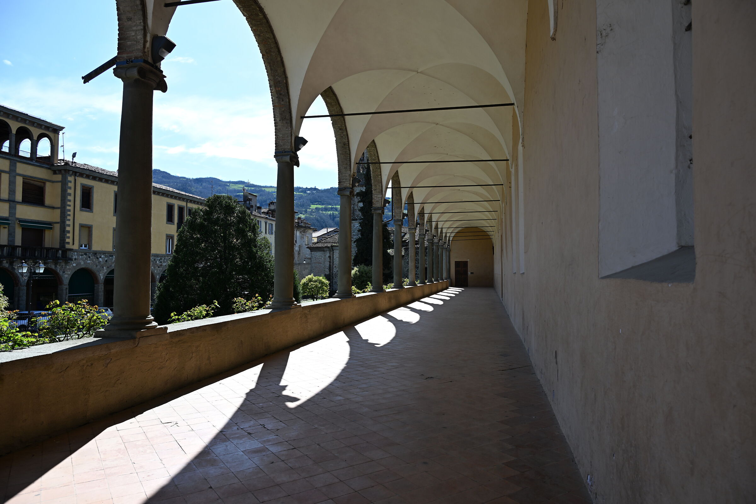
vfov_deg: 53.1
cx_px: 378
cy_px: 252
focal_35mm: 24
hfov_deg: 73.7
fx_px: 504
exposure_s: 1/320
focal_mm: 24
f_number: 5.6
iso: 100
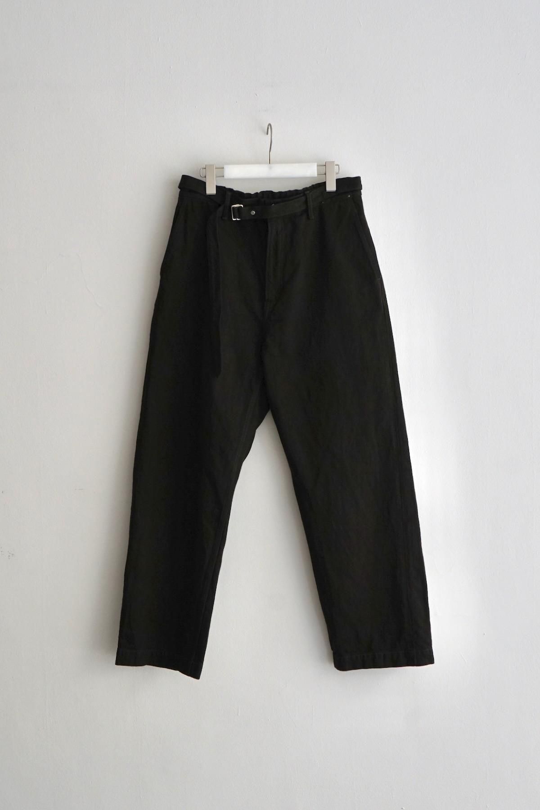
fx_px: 1125
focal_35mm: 50
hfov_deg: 27.0
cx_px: 270
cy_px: 405
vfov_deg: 39.6
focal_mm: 50
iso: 800
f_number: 4.5
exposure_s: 1/160
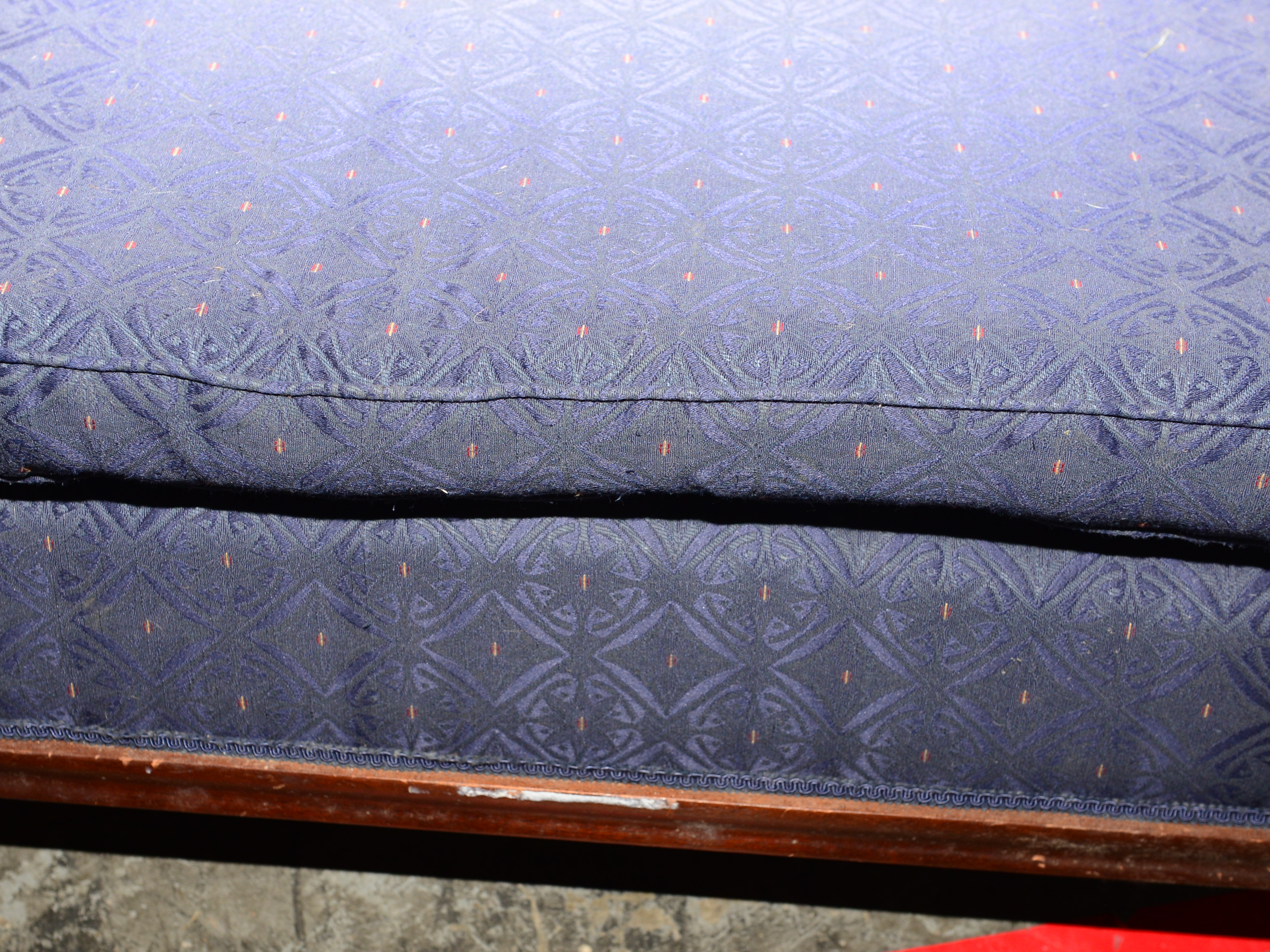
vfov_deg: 25.6
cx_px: 600
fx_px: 2091
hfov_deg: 33.8
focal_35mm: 57
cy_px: 597
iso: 640
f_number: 5
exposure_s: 1/125
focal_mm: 38
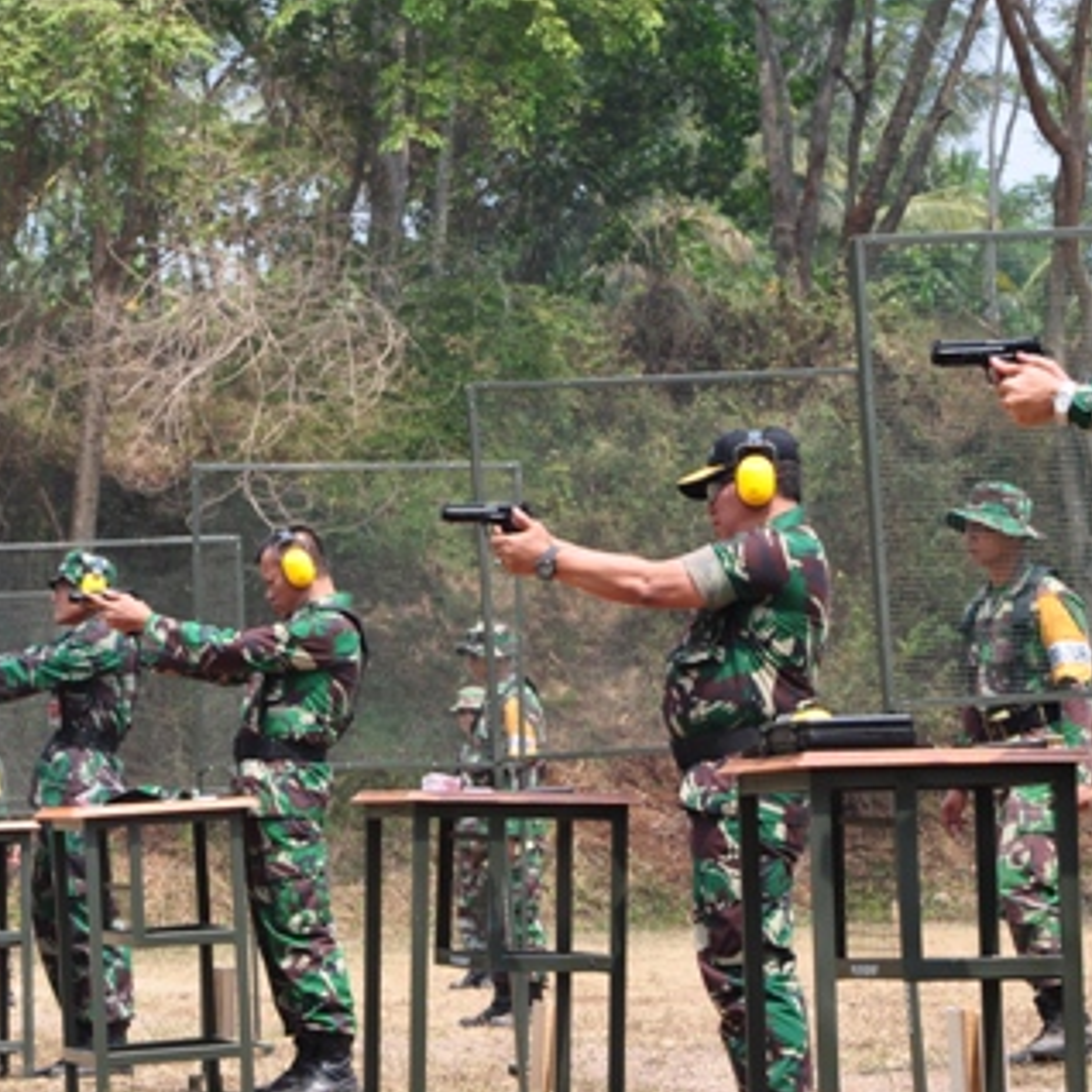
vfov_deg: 10.3
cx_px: 474
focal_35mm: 169
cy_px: 507
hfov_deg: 10.3
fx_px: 6032
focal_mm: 66
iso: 320
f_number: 10
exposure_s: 1/250
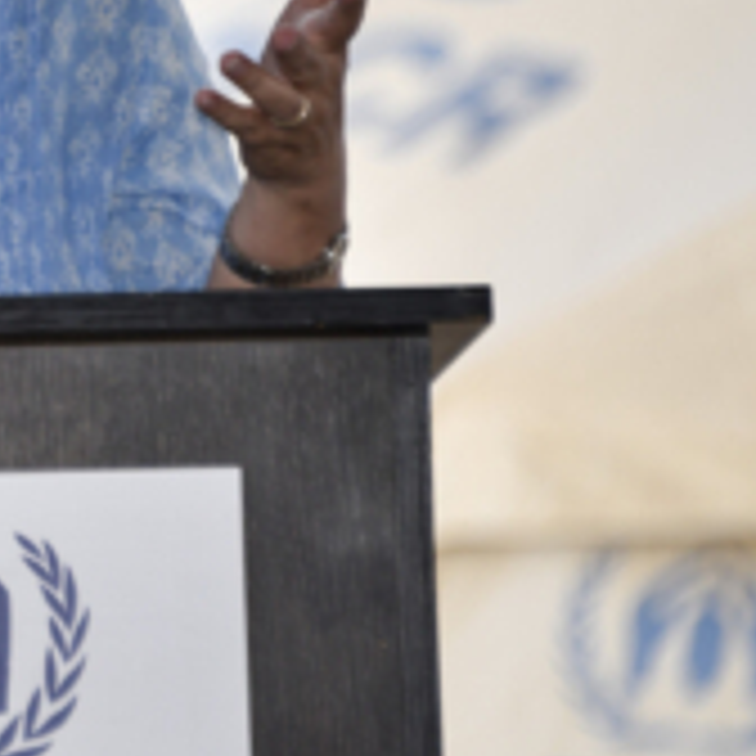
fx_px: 23053
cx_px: -457
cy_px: 164
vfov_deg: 1.9
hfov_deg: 1.9
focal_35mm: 933
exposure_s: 1/200
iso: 50
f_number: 5.6
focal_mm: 300
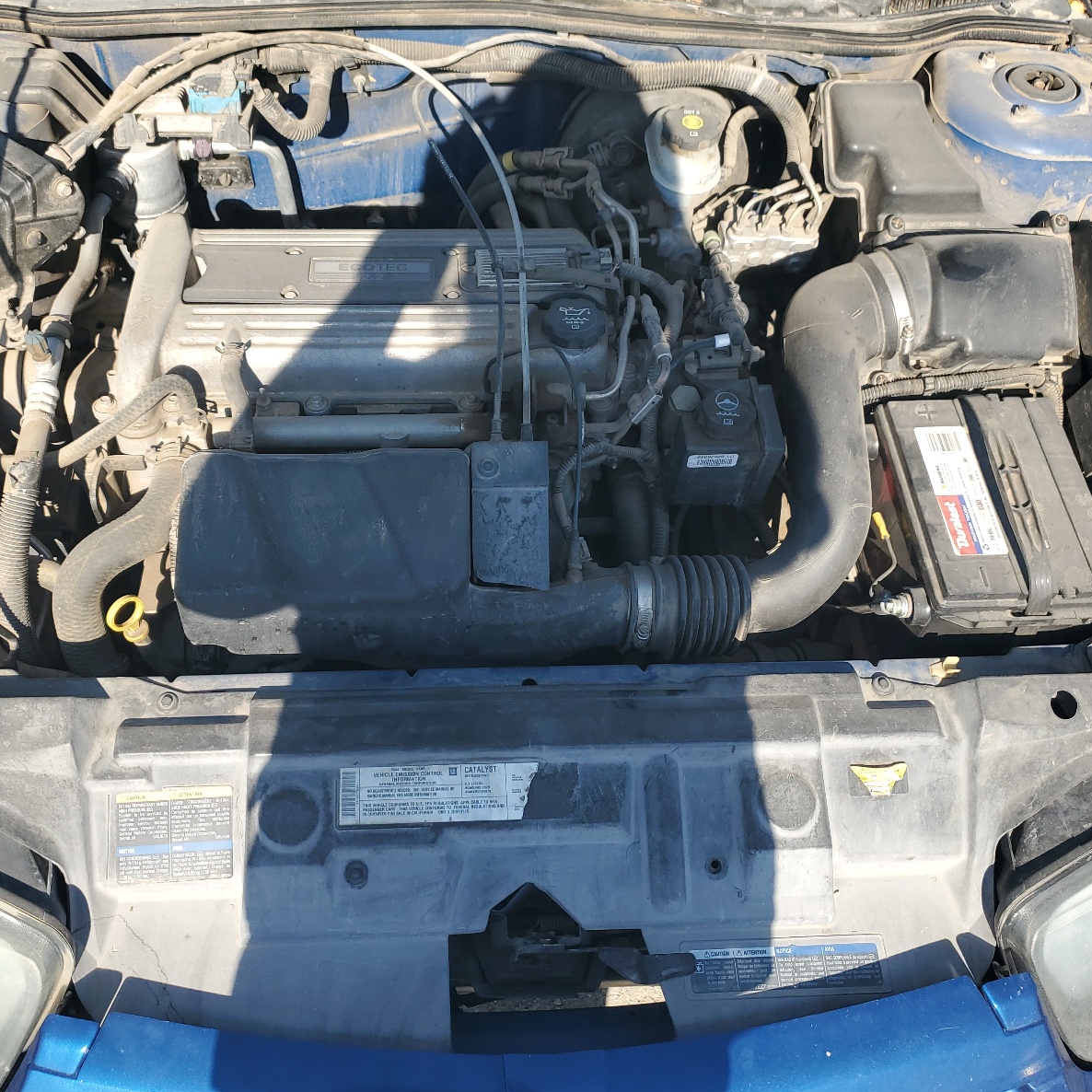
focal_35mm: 31
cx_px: 494
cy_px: 552
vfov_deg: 52.5
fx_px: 1106
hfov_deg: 52.4
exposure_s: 1/1429
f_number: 1.5
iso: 50
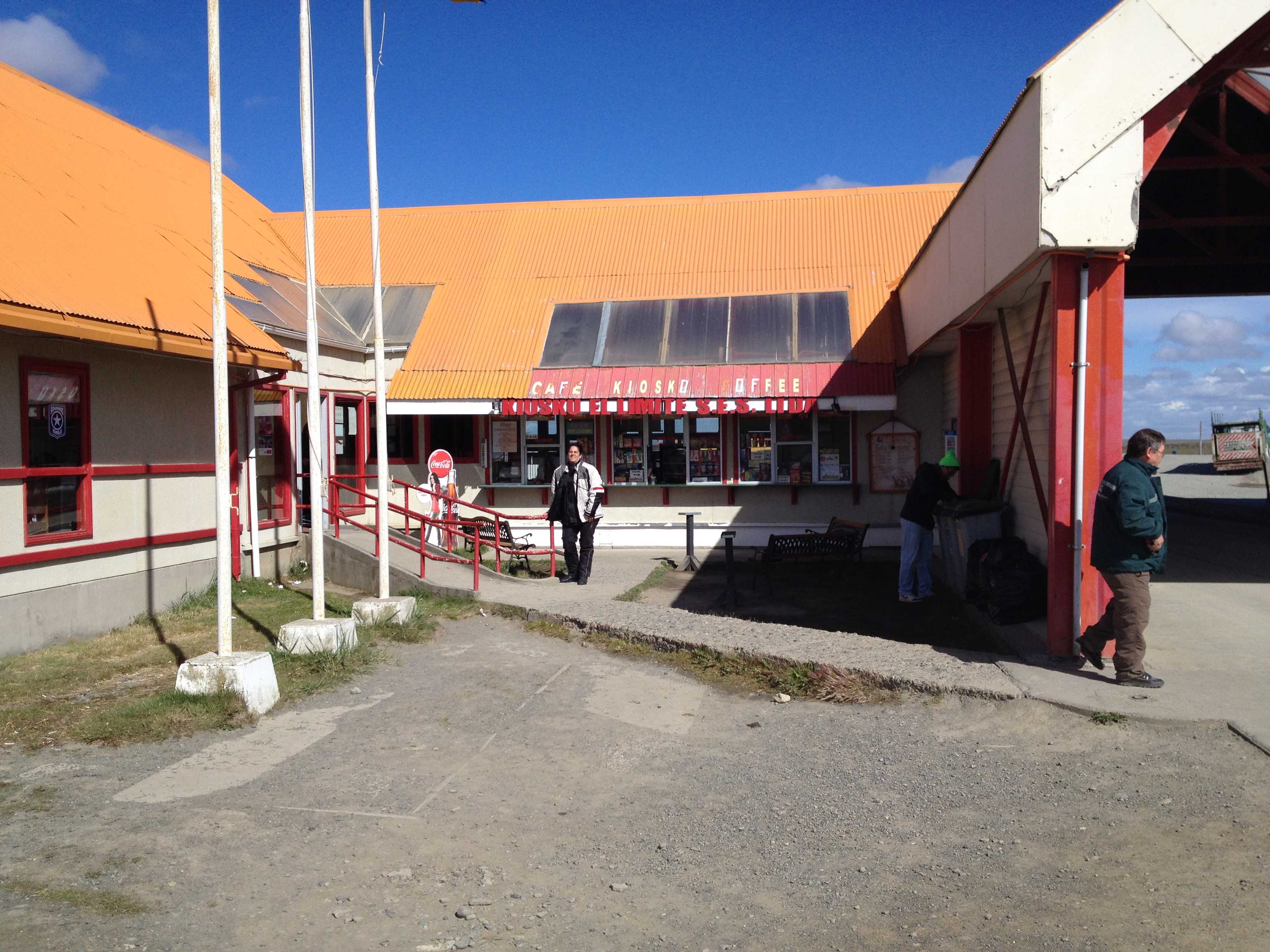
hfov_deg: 52.6
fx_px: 1284
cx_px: 635
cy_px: 476
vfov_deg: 40.7
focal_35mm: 35
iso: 50
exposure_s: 1/3067
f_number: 2.4
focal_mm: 4.28
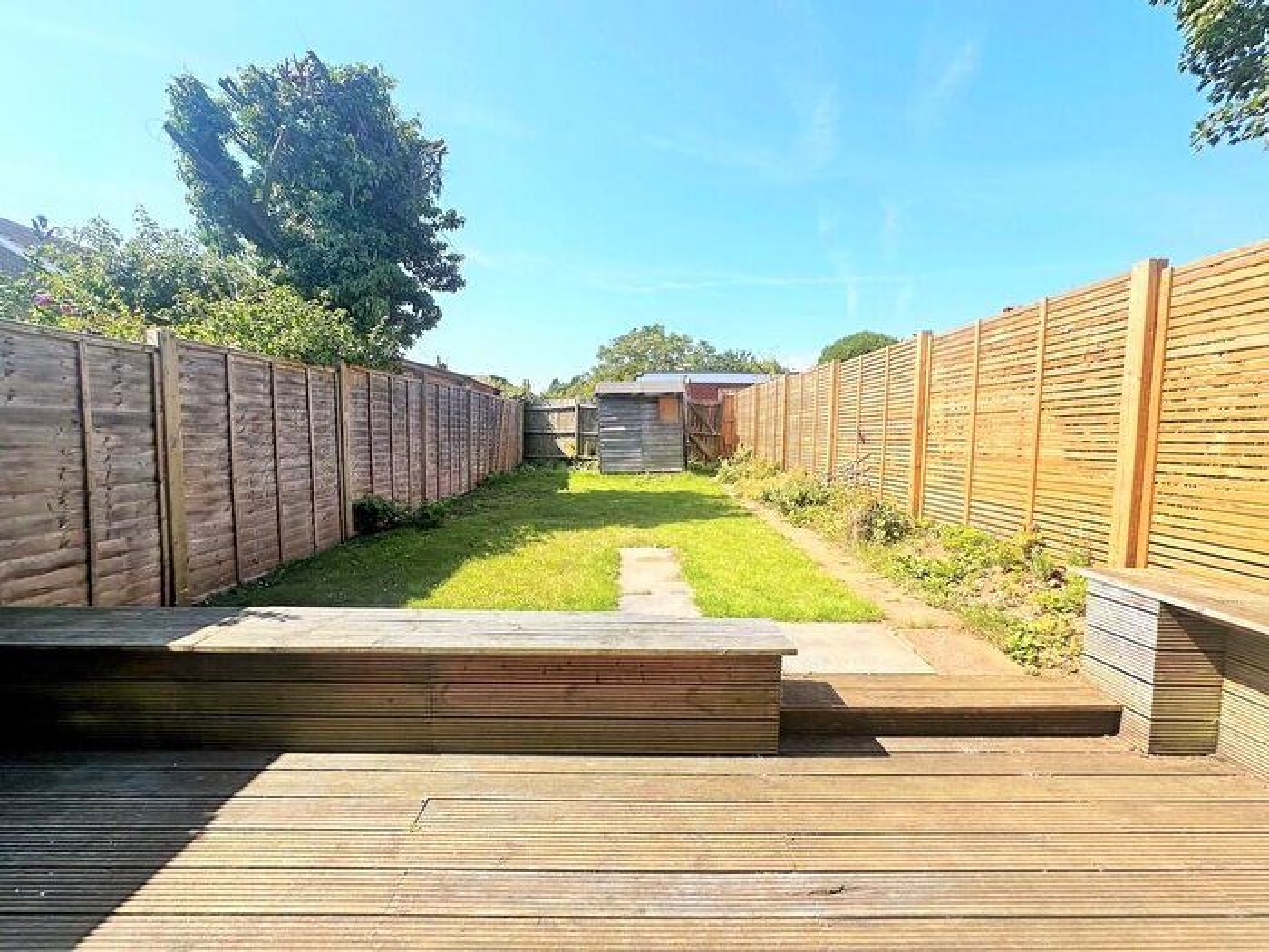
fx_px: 513
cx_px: 634
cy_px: 476
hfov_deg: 102.1
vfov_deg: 85.7
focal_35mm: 14
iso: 50
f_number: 2.2
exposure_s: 1/1435
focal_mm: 2.22
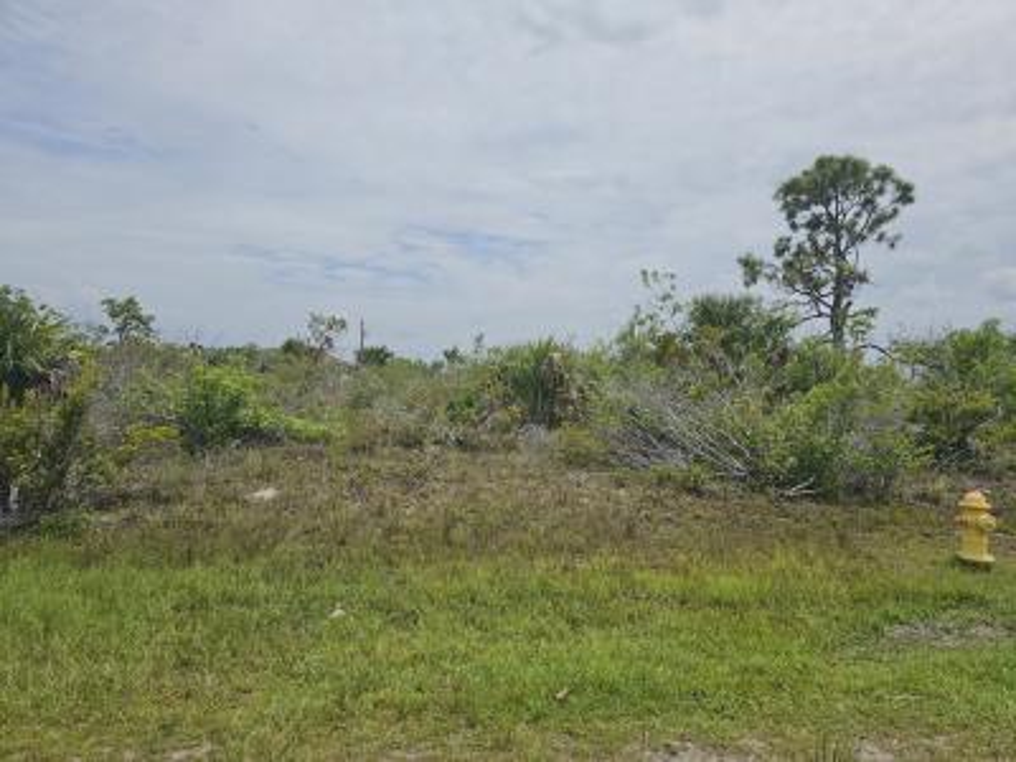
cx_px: 508
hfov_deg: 73.9
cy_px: 381
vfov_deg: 58.9
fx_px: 675
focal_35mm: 23
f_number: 1.7
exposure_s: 1/2308
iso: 10
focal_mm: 6.3
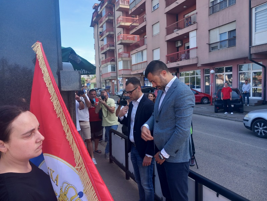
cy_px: 100
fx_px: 208
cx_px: 134
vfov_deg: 51.4
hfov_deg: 65.3
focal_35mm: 27
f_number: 1.8
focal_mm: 4
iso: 20
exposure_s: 1/112
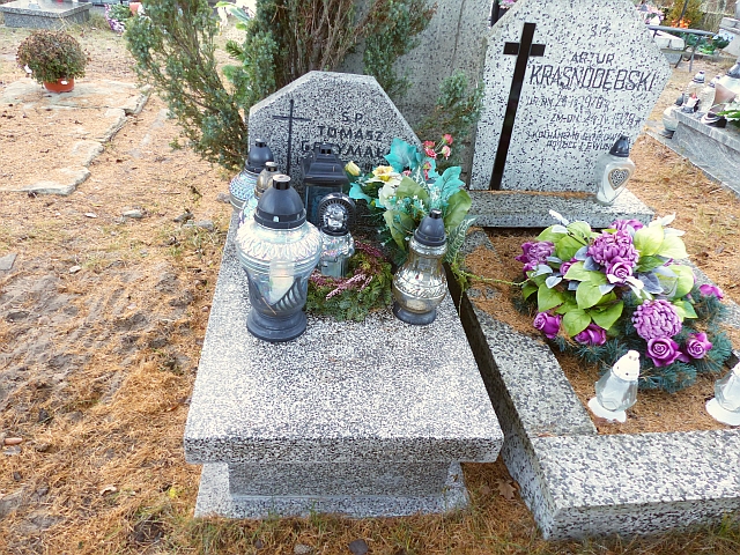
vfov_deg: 54.9
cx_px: 370
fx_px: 534
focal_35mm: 25
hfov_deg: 69.4
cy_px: 278
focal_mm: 4.5
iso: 125
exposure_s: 1/60
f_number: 2.8
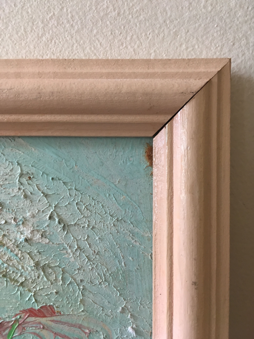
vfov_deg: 61.7
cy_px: 170
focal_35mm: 29
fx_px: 284
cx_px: 127
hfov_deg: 48.2
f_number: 2.2
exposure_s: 1/33
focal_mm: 4.15
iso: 125
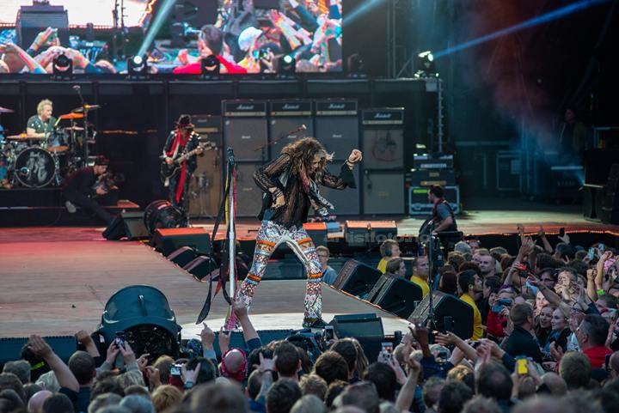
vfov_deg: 8.9
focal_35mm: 155
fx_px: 2667
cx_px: 310
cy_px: 206
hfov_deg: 13.2
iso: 1600
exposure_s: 1/640
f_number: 5
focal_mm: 155
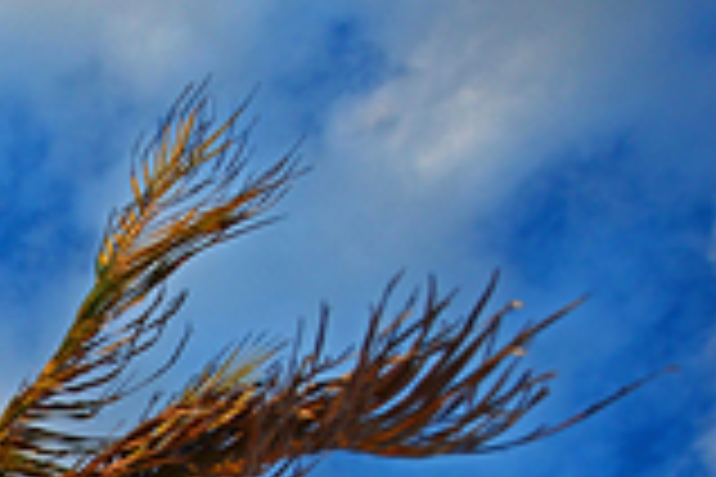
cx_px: -338
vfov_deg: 17.2
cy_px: 873
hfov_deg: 24.8
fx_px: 1273
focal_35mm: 64
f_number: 4
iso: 100
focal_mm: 17
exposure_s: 1/250
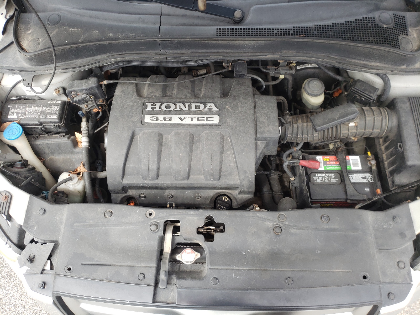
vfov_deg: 53.1
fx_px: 315
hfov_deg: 67.3
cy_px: 158
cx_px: 210
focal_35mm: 26
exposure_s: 1/526
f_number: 1.5
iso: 50
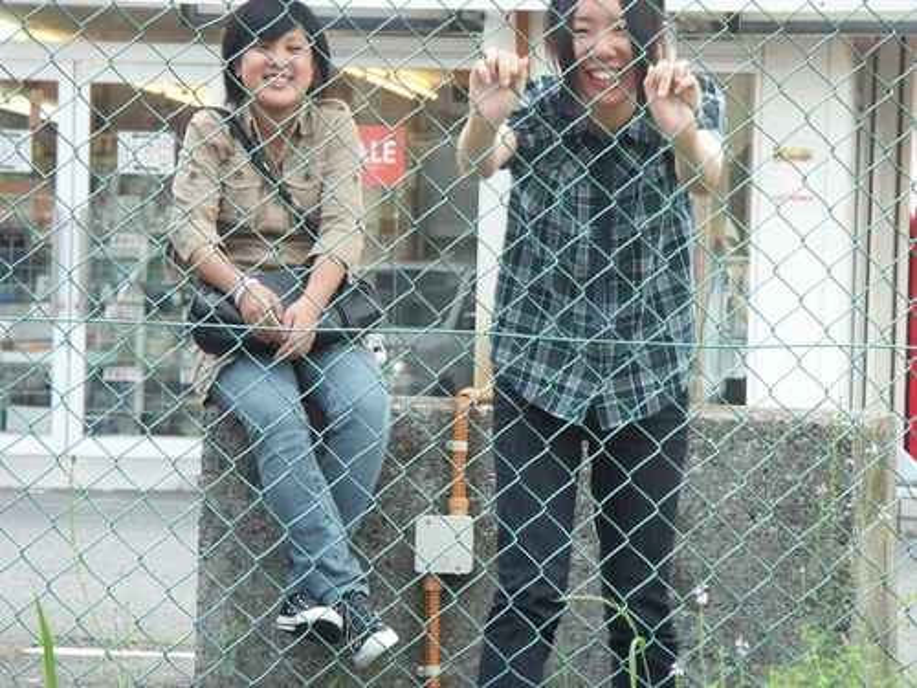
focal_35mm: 175
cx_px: 458
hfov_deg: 11.3
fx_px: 4636
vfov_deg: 8.5
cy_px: 344
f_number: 5
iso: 100
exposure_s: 1/125
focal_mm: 44.75
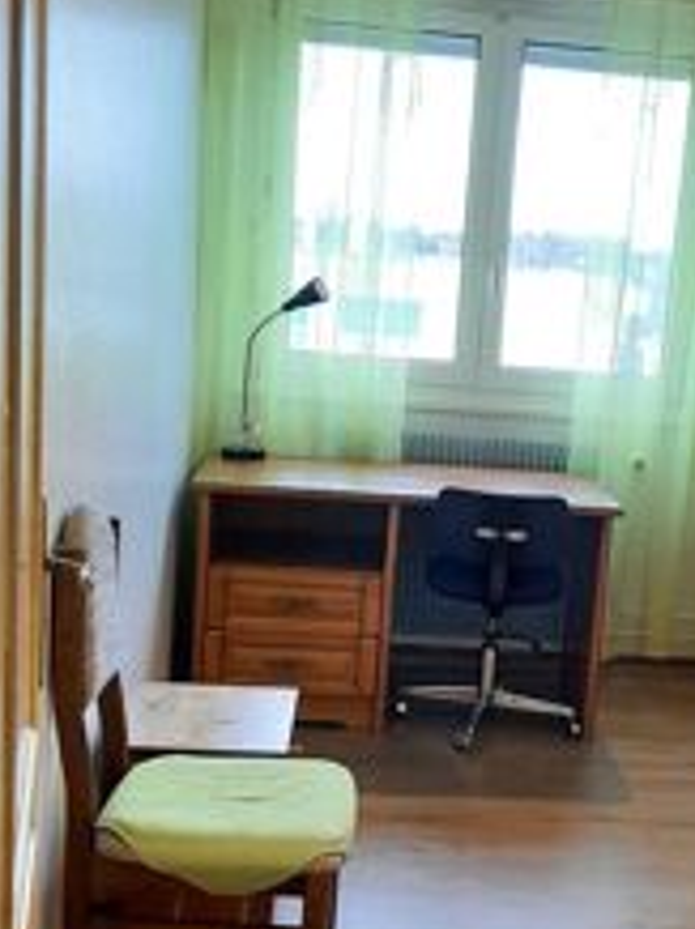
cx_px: 482
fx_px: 1368
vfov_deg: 37.4
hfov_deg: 28.3
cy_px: 539
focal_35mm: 51
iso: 250
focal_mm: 3.93
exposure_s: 1/24
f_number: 1.7
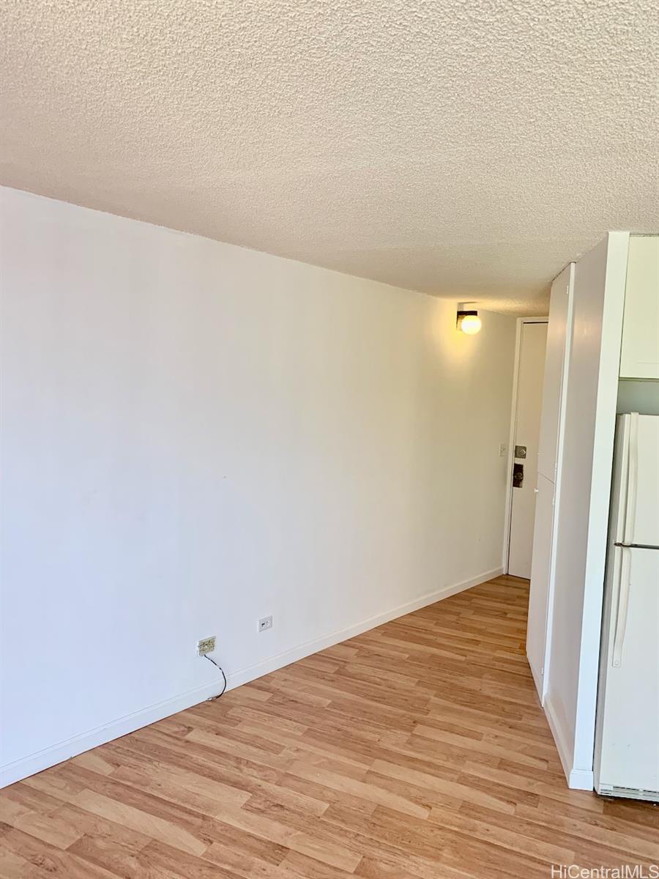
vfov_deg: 67.3
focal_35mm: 26
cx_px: 330
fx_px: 660
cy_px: 440
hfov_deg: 53.1
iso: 100
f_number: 1.8
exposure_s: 1/81
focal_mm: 4.25
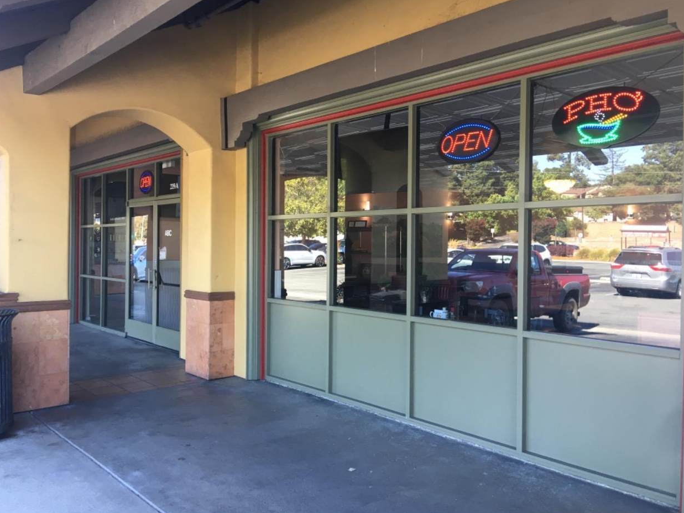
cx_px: 333
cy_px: 255
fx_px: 593
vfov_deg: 46.8
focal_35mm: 30
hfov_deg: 60.0
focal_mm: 4.15
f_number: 2.2
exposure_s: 1/40
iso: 25
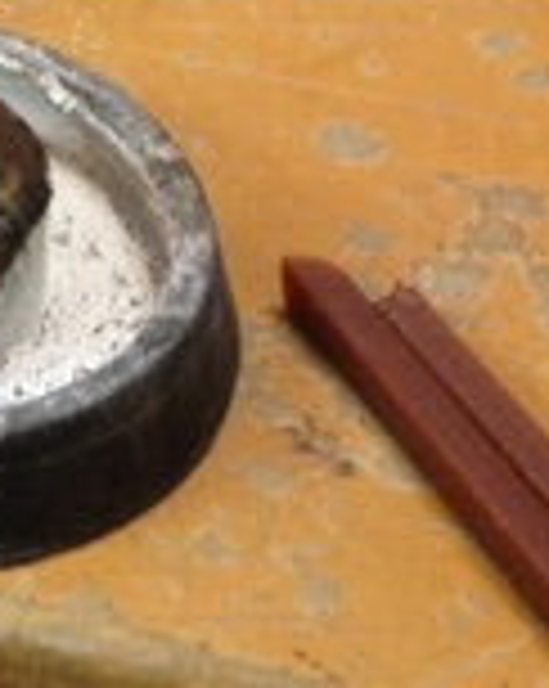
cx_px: -644
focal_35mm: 135
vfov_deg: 13.7
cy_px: -247
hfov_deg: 10.3
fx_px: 2747
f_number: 2.4
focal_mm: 4.12
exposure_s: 1/20
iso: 64
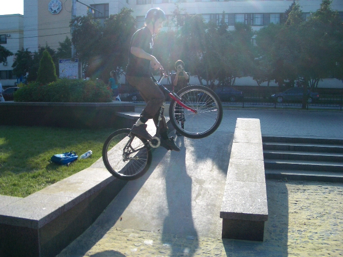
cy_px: 128
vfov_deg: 40.7
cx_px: 172
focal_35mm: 35
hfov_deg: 52.6
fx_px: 347
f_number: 4.3
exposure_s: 1/320
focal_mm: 5.8
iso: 50
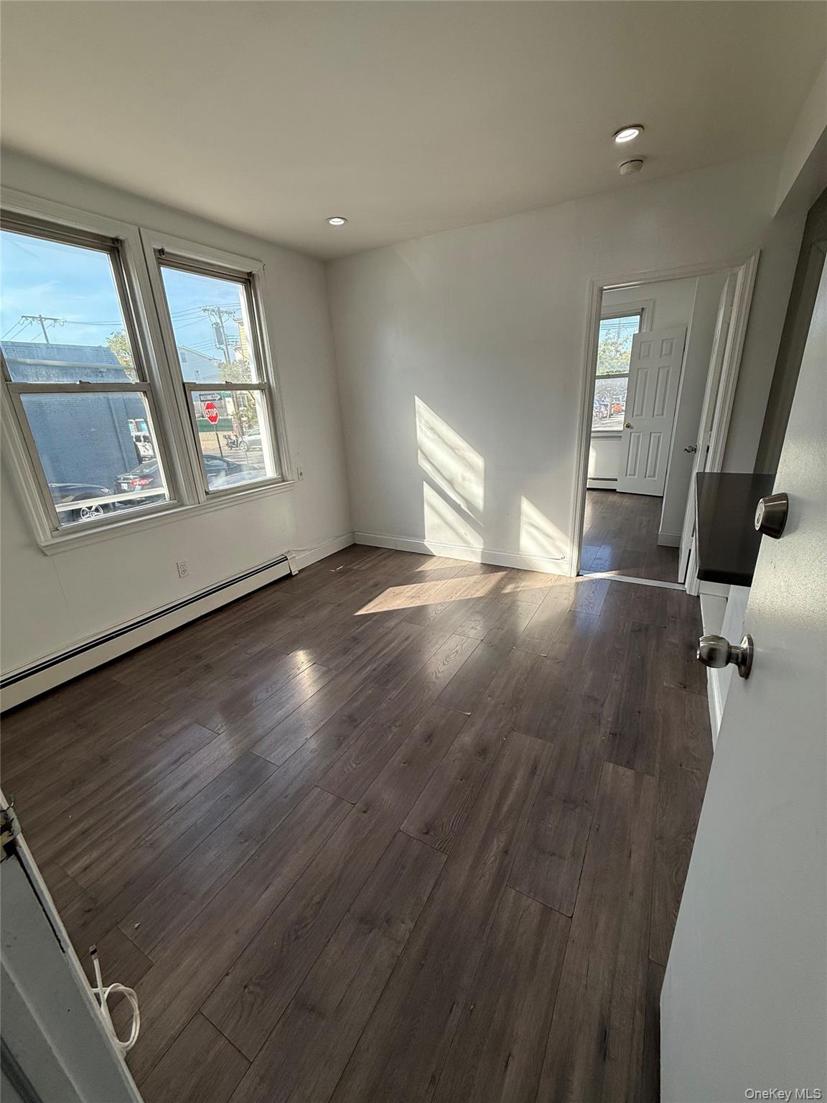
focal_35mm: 14
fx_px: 446
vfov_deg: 102.1
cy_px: 552
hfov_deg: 85.7
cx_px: 414
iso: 64
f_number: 2.2
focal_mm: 2.22
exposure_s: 1/416
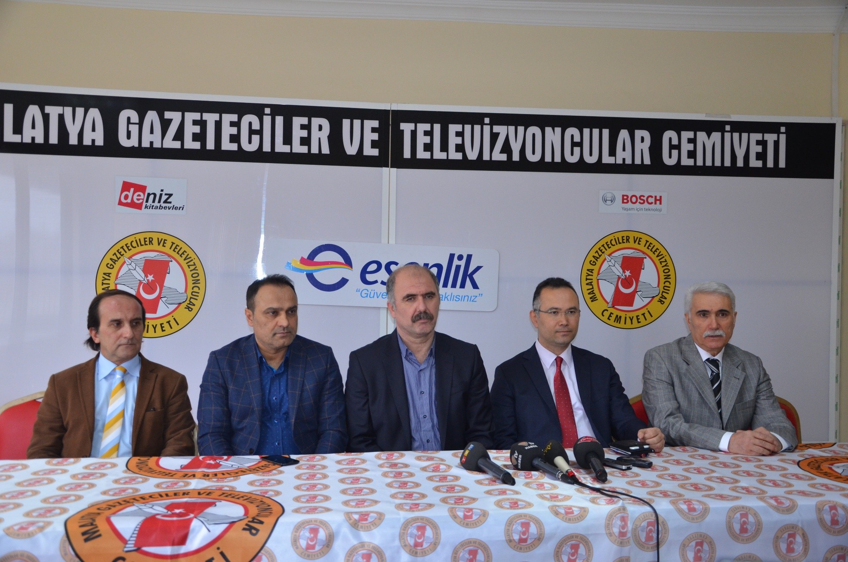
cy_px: 281
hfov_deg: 57.3
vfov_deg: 39.8
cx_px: 424
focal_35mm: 33
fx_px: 776
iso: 800
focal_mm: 22
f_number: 3.8
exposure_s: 1/60
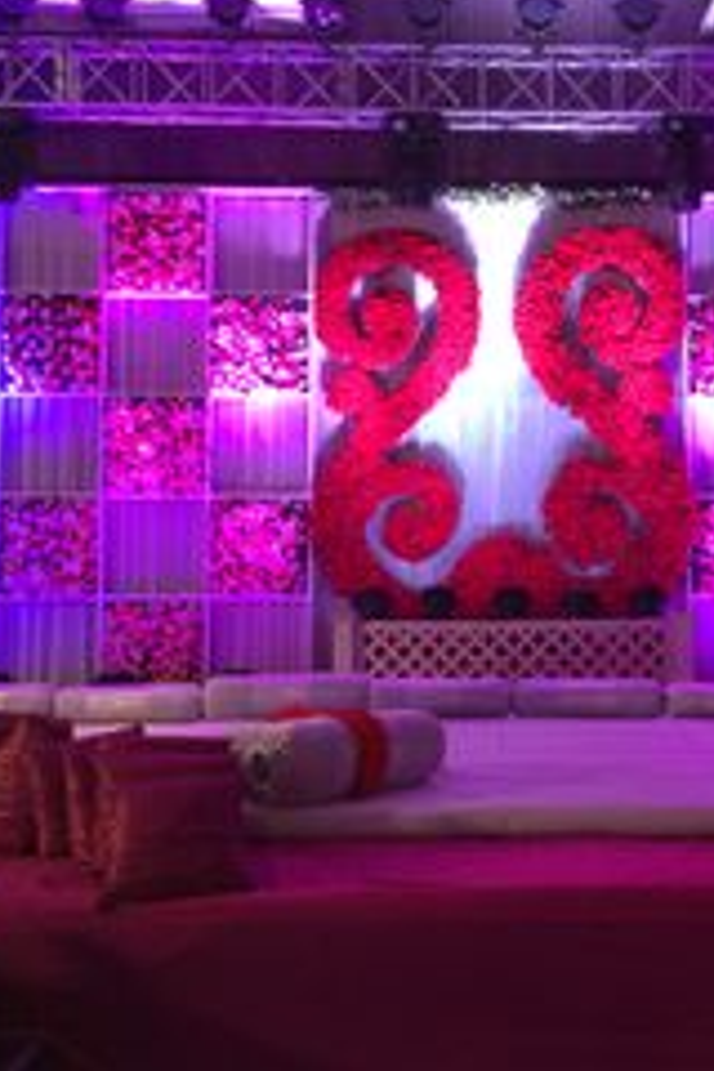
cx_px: 504
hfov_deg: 26.8
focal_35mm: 50
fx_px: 1487
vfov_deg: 39.6
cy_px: 515
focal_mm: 3.3
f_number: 2.4
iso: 100
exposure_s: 1/24
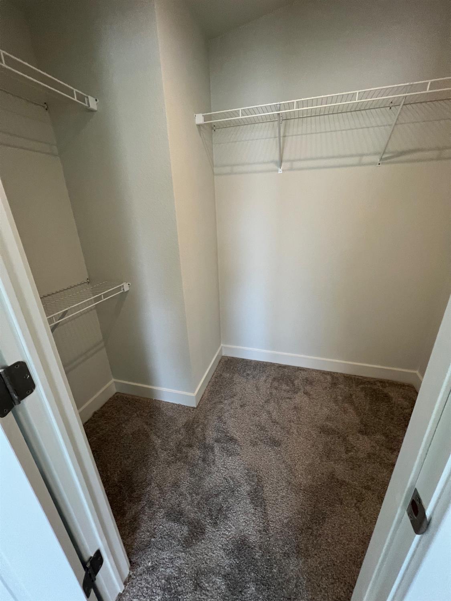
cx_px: 226
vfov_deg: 106.2
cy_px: 300
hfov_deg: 89.9
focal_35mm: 13
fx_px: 226
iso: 200
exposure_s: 1/120
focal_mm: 1.57
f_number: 1.8
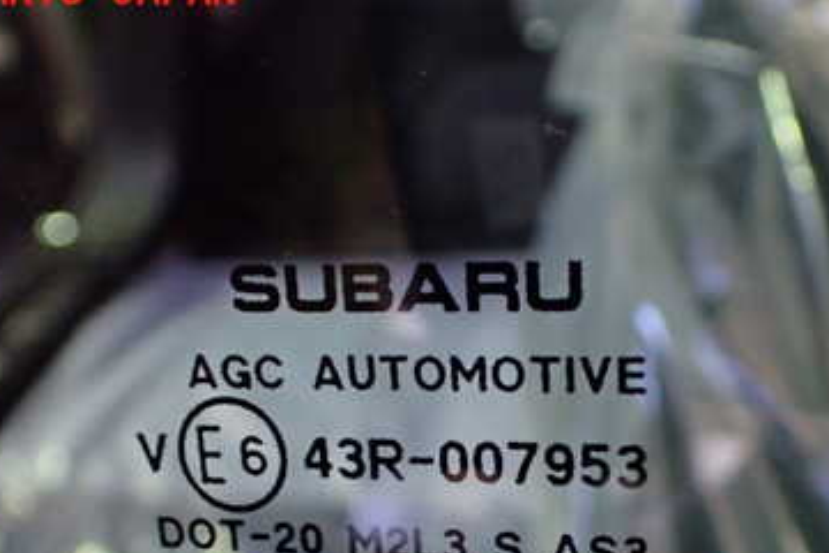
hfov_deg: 38.0
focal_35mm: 52
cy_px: 479
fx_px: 1197
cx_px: 509
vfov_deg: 25.3
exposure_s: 1/30
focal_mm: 5.4
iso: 800
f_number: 2.3
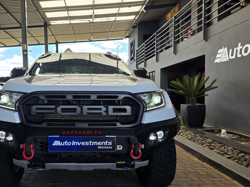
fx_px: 231
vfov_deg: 44.1
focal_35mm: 32
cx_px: 83
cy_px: 103
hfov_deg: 55.6
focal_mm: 6.25
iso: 12
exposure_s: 1/108
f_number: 1.7
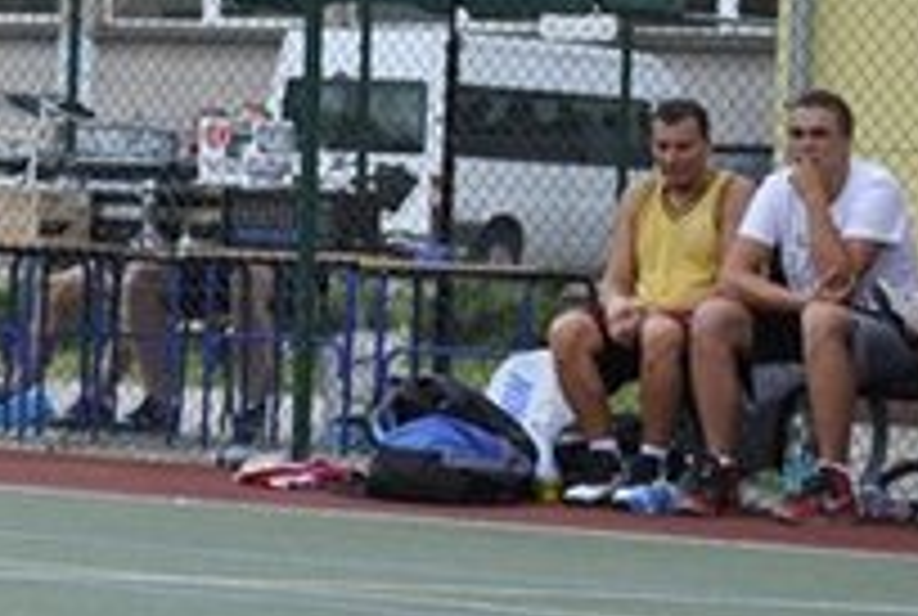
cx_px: -351
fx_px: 6338
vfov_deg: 5.6
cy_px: 128
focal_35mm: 248
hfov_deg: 8.2
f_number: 5.6
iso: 360
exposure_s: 1/500
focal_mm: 52
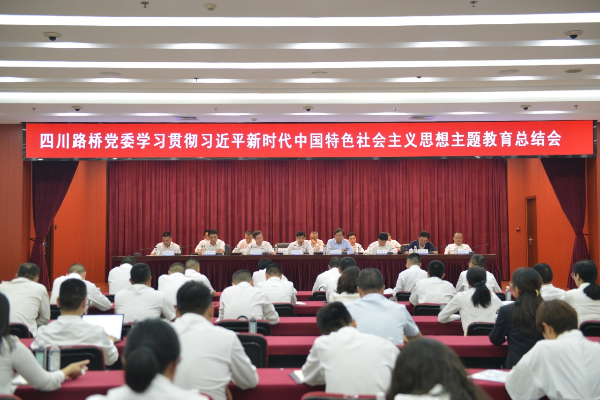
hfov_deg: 41.1
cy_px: 200
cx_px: 300
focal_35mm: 48
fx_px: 800
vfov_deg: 28.1
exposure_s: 1/125
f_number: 3.2
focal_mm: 48
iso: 1000
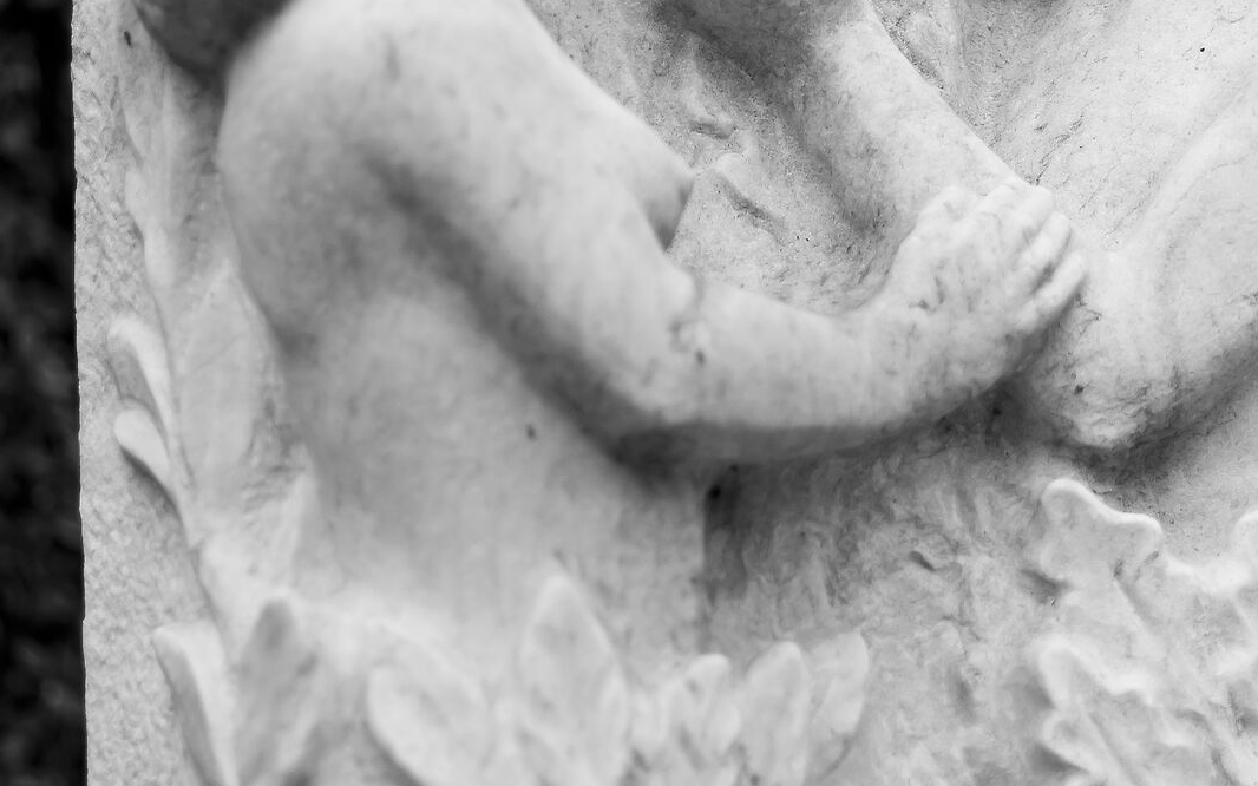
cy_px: 95
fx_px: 9119
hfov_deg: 7.9
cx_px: 1108
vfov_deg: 4.9
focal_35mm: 266
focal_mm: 116
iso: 500
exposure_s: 1/800
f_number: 3.2
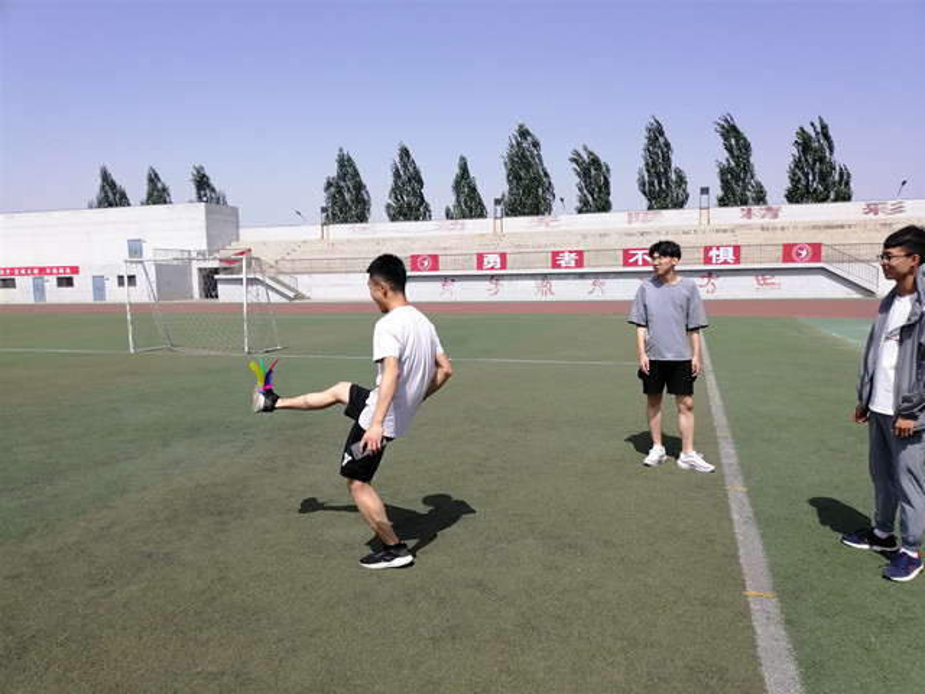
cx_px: 462
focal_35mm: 26
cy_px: 347
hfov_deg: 67.3
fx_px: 695
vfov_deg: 53.1
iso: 50
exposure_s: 1/980
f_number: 2.2
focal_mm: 3.81
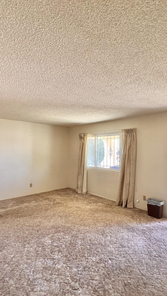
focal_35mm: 19
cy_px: 149
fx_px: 150
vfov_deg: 89.6
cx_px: 102
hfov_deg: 57.8
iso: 160
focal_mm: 1.57
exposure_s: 1/99
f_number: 1.8
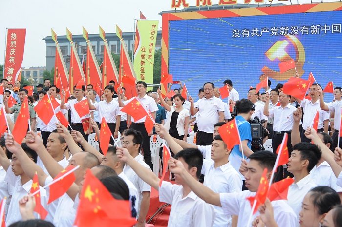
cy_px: 114
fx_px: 759
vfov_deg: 17.0
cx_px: 171
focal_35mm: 80
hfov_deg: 25.4
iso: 800
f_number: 8
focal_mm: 80
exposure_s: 1/400
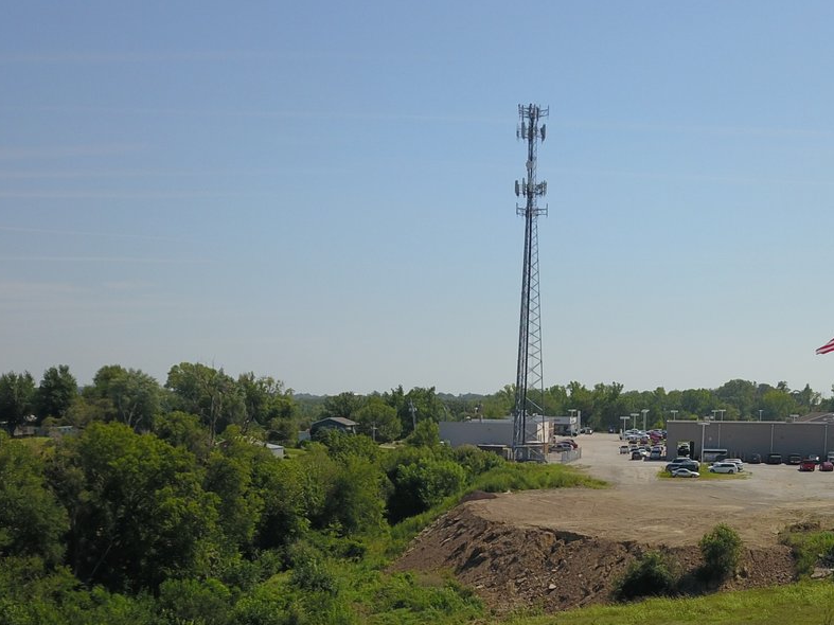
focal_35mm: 50
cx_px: 503
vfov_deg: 28.1
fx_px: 1204
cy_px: 548
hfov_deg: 38.0
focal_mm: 4.73
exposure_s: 1/2179
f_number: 2.2
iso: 100
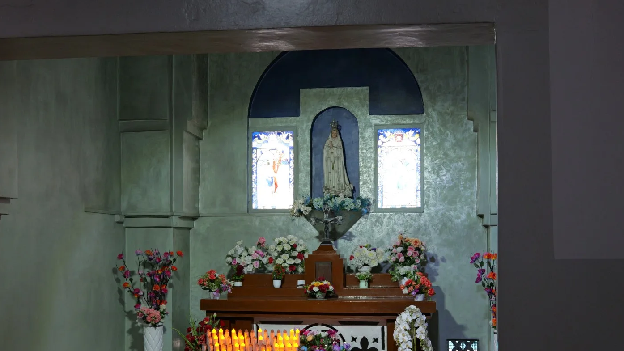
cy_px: 235
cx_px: 318
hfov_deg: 45.5
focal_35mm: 45
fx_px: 745
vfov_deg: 26.4
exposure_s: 1/60
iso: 2000
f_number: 4.6
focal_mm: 37
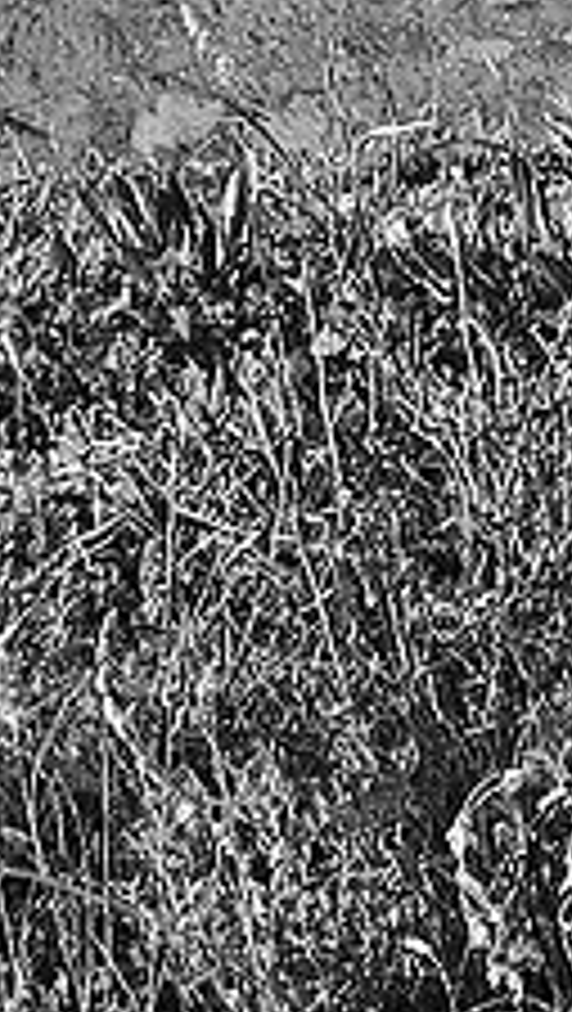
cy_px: -2150
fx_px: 22510
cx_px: 212
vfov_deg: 2.5
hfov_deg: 1.5
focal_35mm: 837
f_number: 8
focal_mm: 50
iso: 200
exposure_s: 1/160
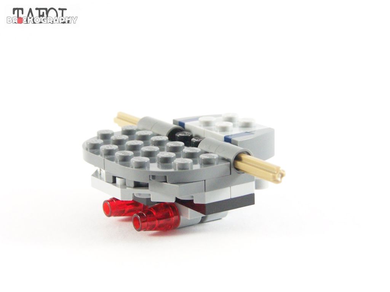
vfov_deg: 12.7
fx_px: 1318
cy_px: 146
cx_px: 195
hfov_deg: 16.8
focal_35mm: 117
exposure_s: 1/60
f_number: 4
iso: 400
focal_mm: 19.4
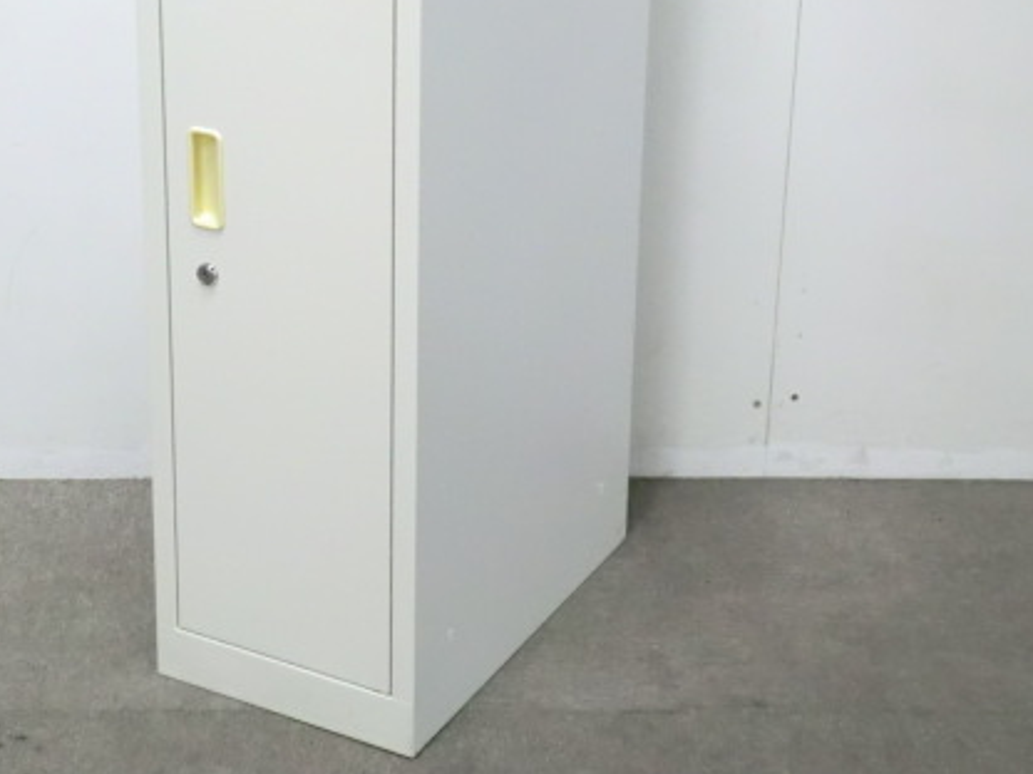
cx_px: 385
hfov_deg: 23.5
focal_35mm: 83
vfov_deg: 17.7
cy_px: 186
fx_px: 2477
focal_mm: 9.8
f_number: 4.5
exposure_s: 1/50
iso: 800
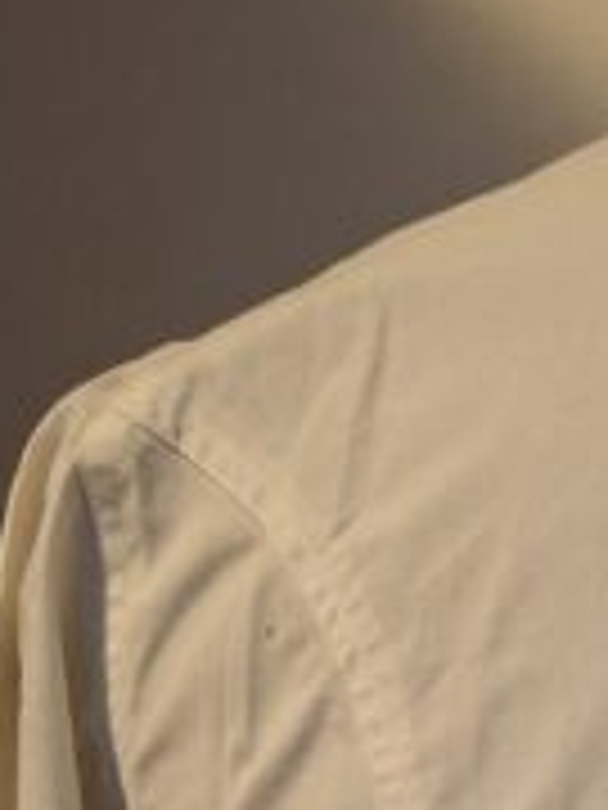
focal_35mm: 102
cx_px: 824
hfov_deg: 13.9
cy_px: 1472
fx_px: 2389
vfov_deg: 16.2
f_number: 1.8
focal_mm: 5.54
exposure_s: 1/25
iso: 500
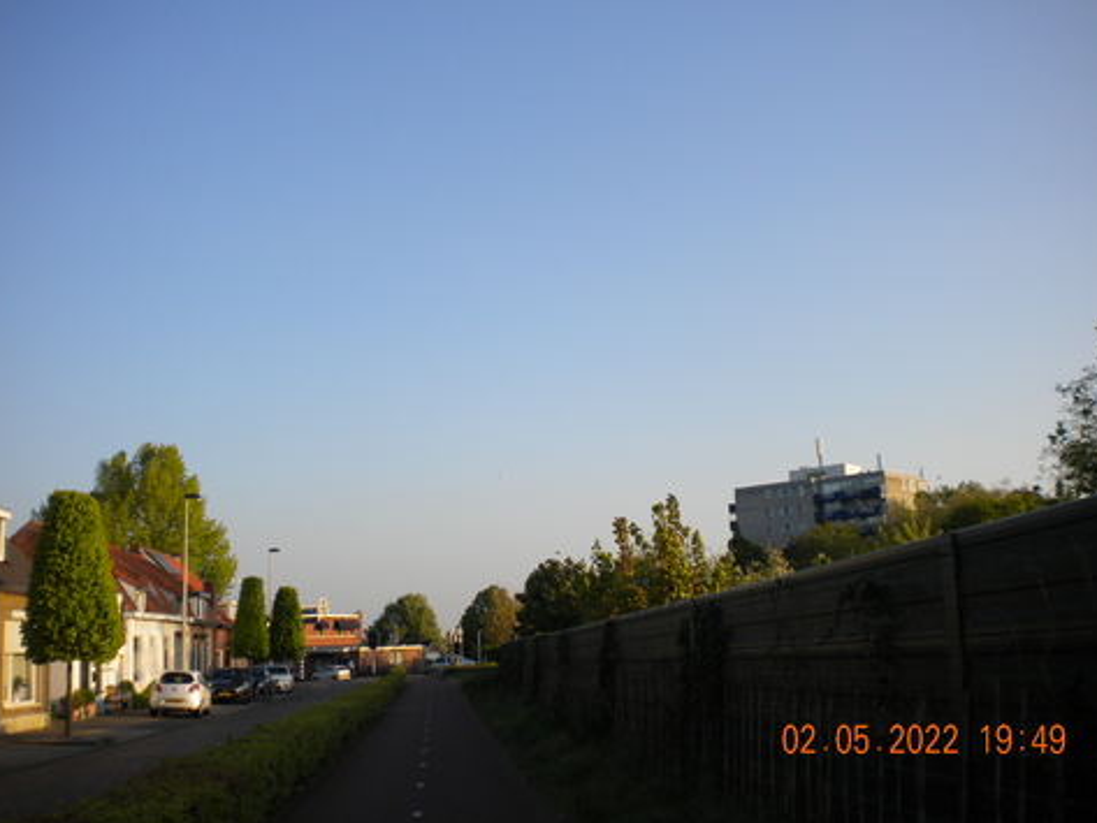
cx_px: 559
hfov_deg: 50.1
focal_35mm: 37
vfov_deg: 38.7
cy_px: 395
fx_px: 1173
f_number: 4.6
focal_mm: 6.3
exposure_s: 1/390
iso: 80
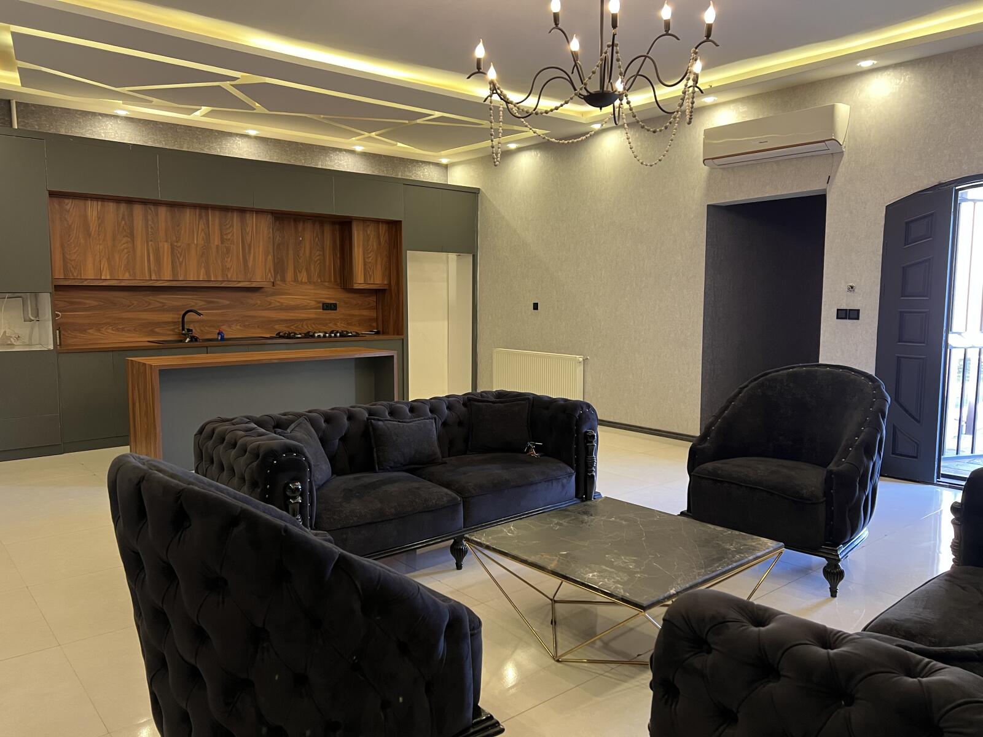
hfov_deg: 67.3
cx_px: 492
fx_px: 738
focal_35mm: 26
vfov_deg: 53.1
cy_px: 368
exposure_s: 1/50
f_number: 1.5
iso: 250
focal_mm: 5.7
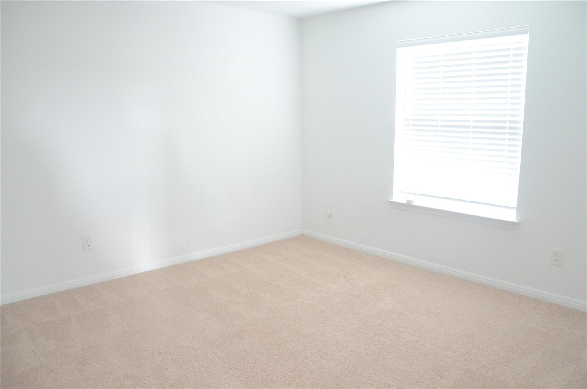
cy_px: 194
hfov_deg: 67.5
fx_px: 439
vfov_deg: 47.7
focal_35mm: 27
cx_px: 294
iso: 3200
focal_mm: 18
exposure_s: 1/20
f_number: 3.5
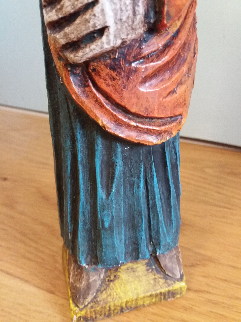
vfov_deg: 63.4
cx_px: 120
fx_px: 260
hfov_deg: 49.7
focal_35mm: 28
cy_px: 161
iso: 400
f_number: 1.9
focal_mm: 3.7
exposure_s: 1/17
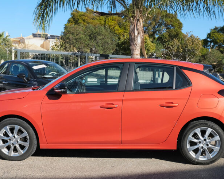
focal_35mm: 47
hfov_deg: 39.5
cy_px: 110
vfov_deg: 32.0
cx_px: 110
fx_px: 312
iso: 160
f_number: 9
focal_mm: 20.3
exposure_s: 1/160
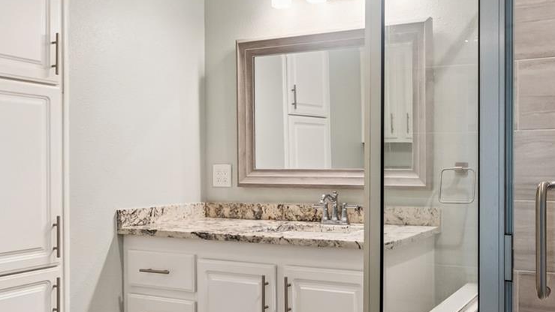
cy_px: 188
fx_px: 500
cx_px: 396
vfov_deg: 34.6
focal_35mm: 34
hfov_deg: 56.0
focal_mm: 10
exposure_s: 1/25
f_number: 7.1
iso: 100
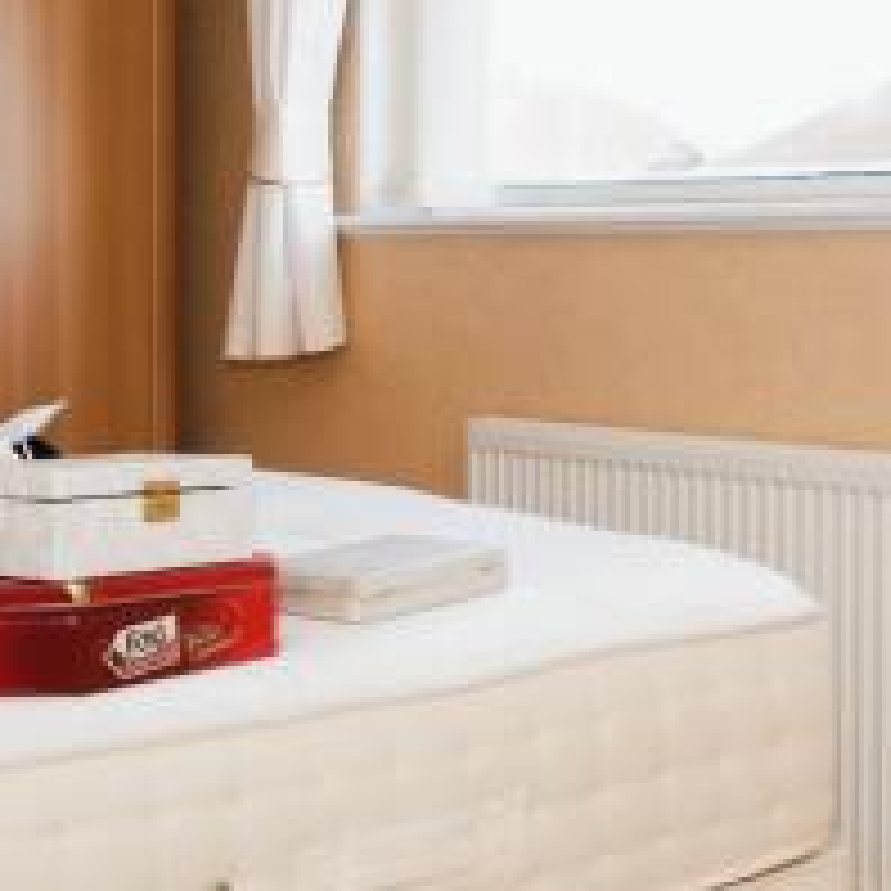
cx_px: 540
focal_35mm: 66
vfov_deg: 25.9
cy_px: 268
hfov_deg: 26.0
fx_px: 1922
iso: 400
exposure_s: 1/60
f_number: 8
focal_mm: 10
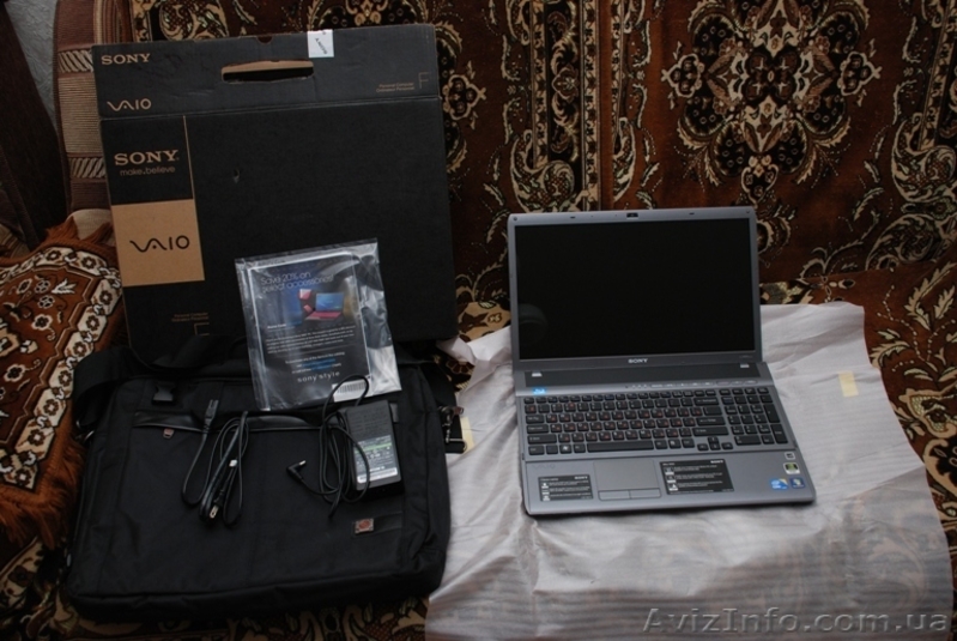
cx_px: 478
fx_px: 878
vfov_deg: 40.1
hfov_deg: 57.2
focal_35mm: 33
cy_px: 320
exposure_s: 1/60
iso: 200
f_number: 5
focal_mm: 22
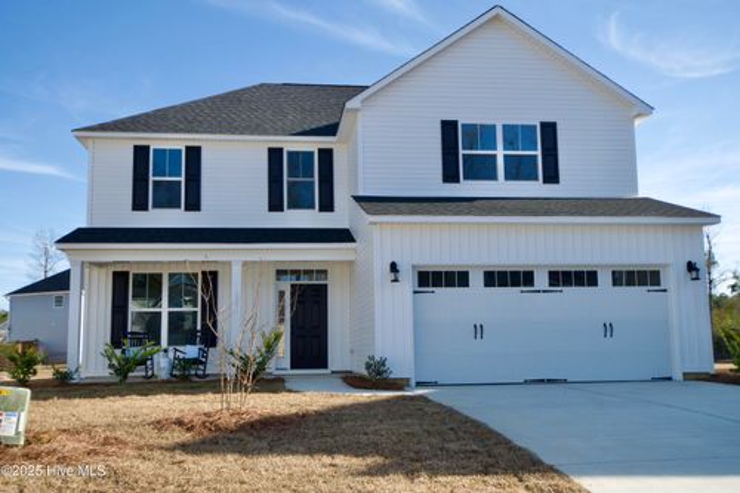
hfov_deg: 53.1
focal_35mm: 36
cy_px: 246
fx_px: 740
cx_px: 370
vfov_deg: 36.8
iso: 200
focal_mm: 24
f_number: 7.1
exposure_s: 1/400
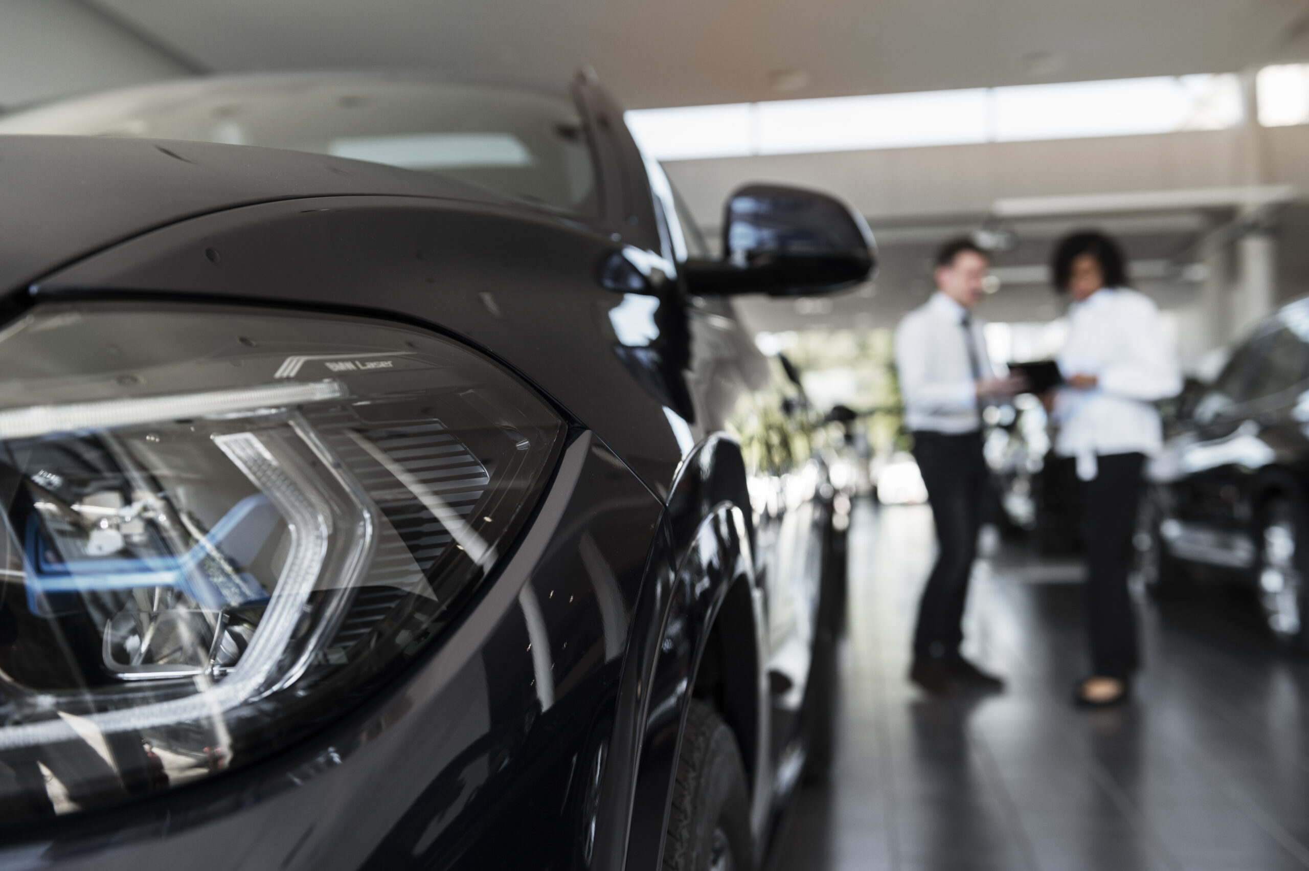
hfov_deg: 50.7
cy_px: 436
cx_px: 654
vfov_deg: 35.0
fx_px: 1381
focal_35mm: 38
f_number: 3.5
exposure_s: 1/250
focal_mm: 38
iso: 250
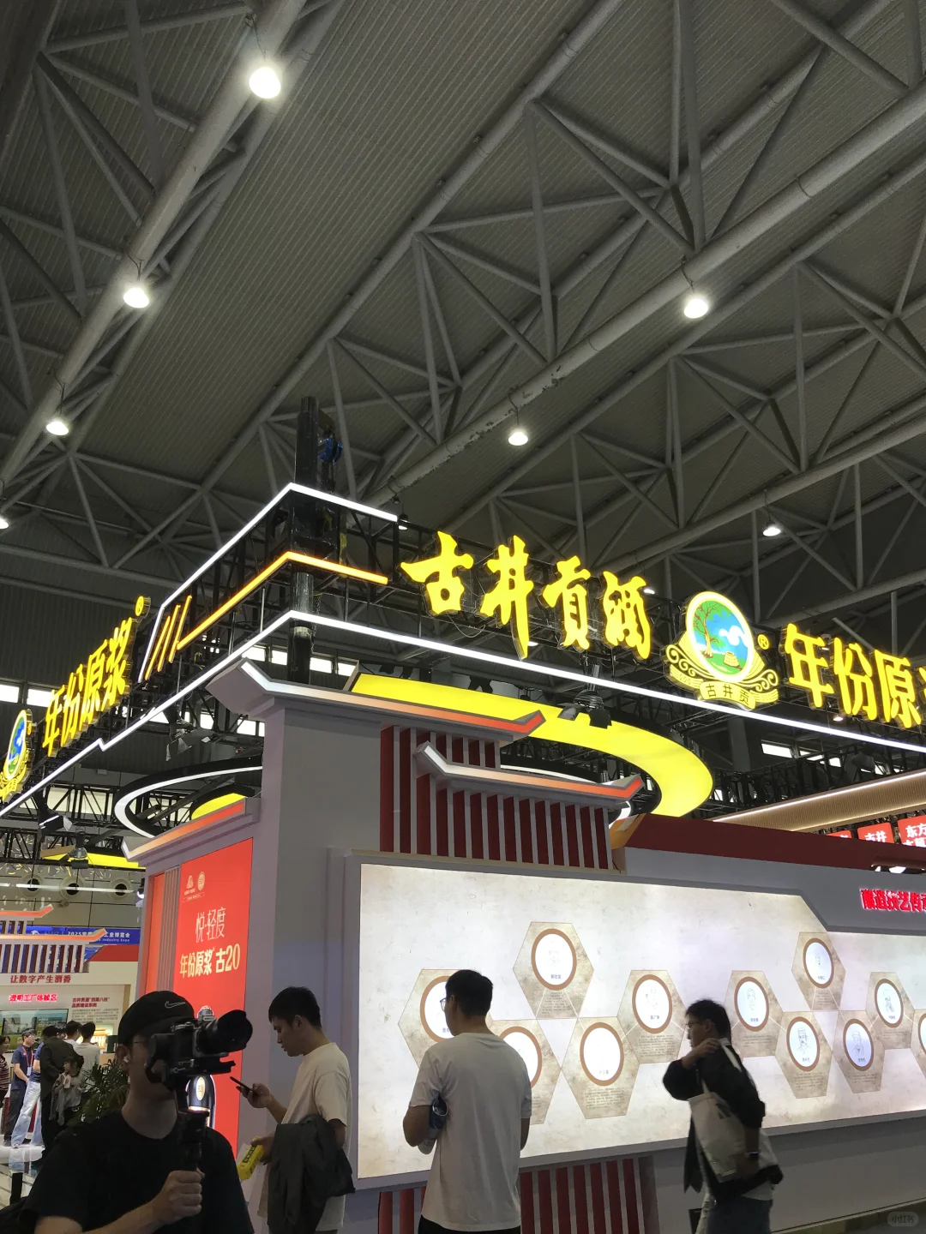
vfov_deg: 63.4
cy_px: 617
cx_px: 463
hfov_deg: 49.7
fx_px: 999
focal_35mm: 28
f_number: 1.8
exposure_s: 1/109
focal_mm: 3.99
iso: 20
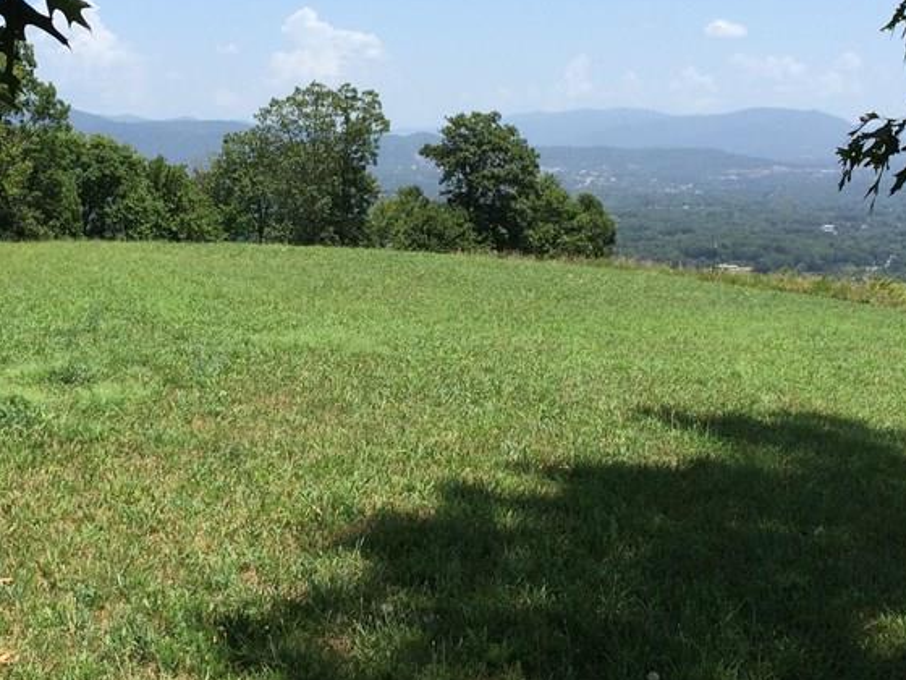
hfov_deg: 36.1
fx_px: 1387
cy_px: 325
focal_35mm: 53
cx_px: 385
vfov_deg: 27.5
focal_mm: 4.15
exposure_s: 1/2053
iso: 32
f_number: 2.2
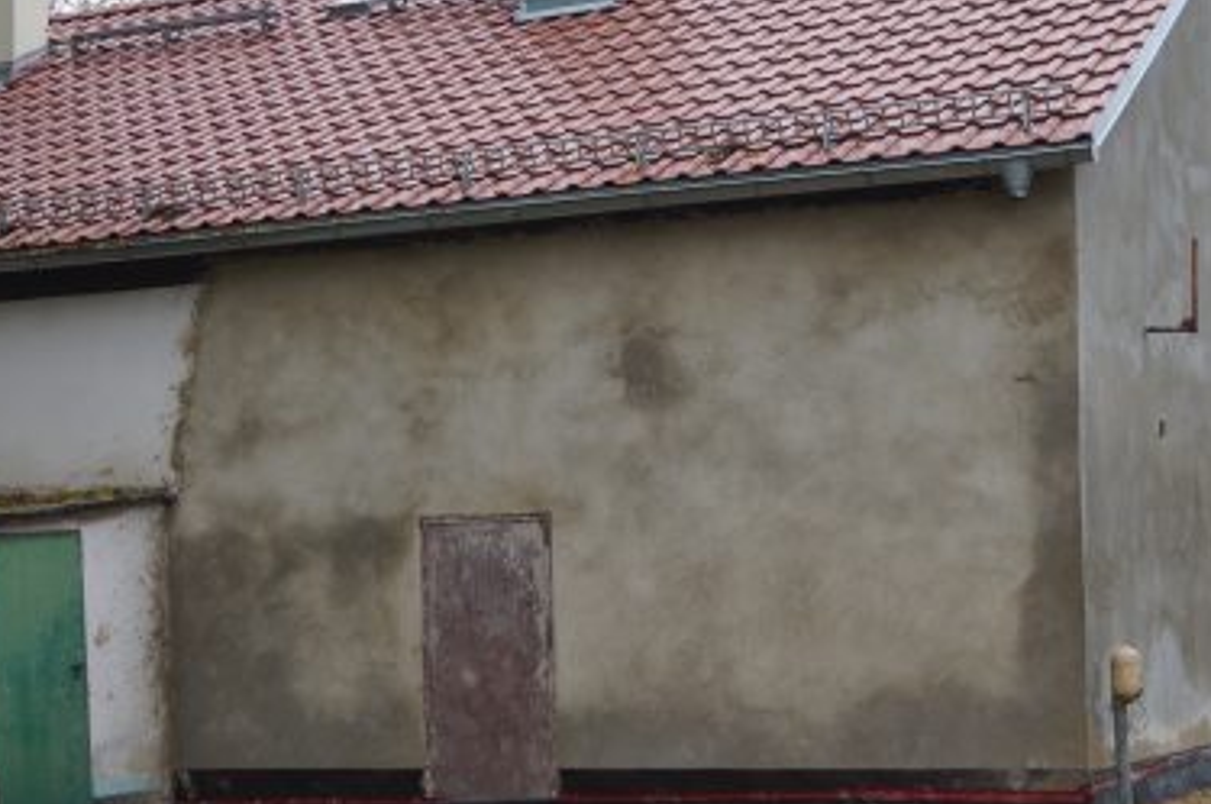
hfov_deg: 28.1
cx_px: 617
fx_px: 2419
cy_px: 376
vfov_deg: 18.9
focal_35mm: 72
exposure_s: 1/160
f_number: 4.5
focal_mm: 30
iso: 400
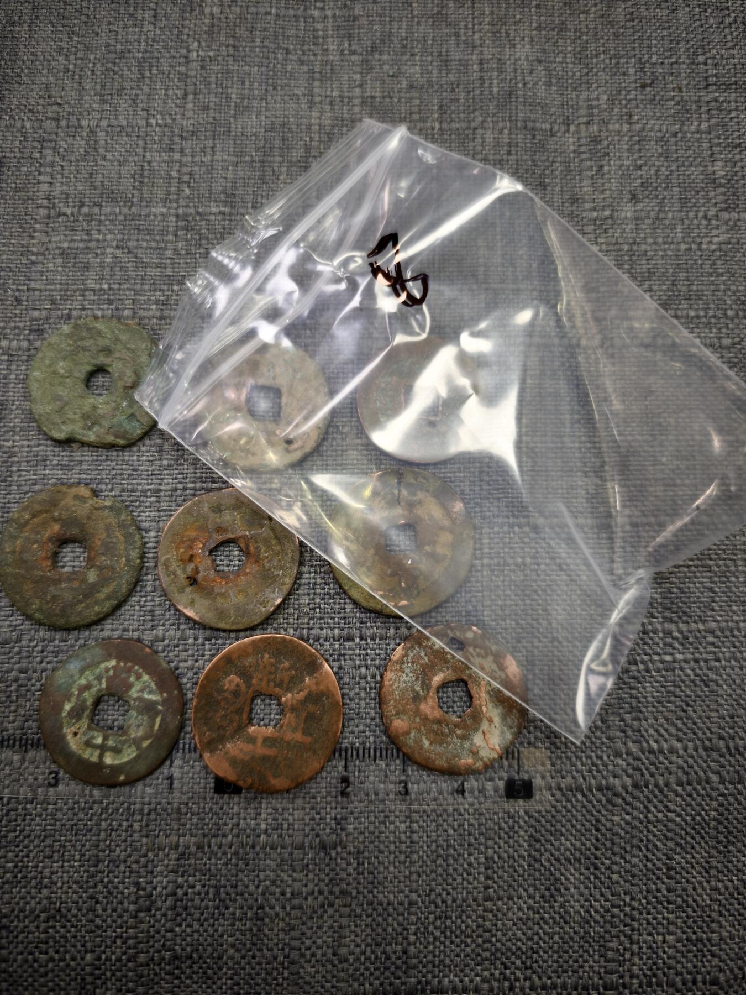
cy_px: 498
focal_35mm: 23
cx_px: 373
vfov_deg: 73.9
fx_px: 661
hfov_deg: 58.9
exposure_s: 1/50
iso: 308
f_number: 1.57
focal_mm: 5.6
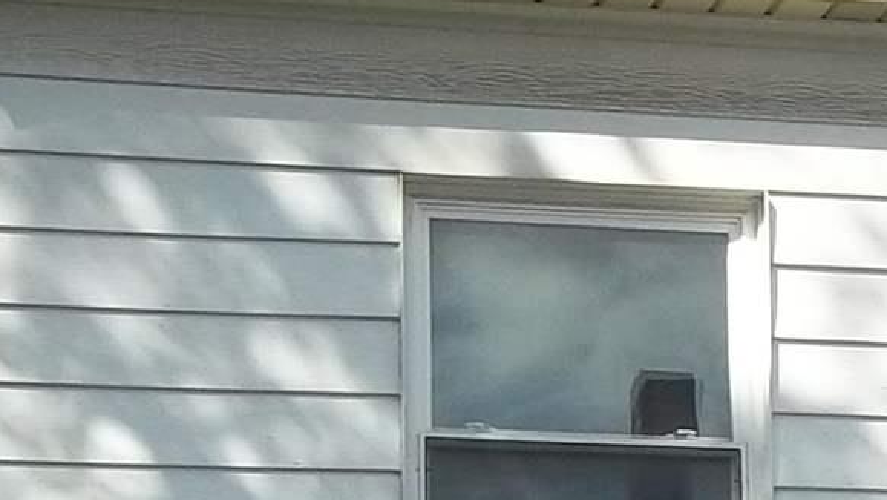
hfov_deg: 11.4
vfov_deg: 6.5
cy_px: 810
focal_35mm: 185
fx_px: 4352
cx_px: 1138
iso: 80
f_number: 8.8
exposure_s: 1/160
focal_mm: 5.7
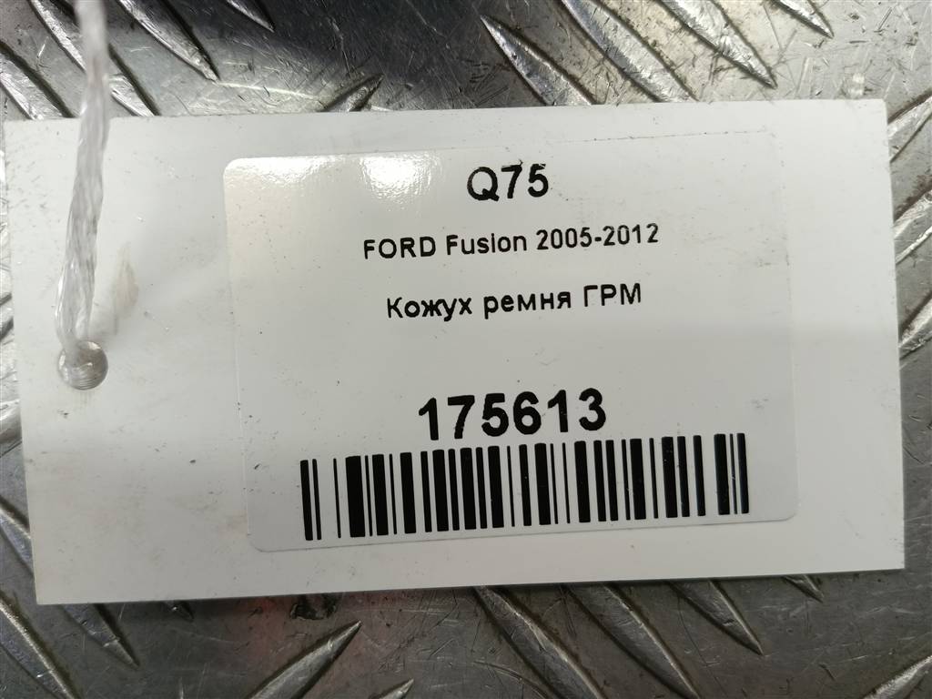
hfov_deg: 65.3
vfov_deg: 51.4
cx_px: 466
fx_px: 727
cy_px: 350
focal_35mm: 27
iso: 136
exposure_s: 1/50
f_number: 1.6
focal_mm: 4.11
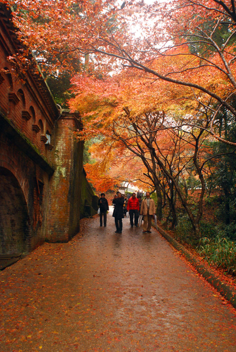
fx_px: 294
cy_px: 176
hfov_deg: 43.7
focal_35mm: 30
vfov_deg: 61.9
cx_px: 118
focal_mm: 20
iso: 400
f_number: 4.5
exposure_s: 1/80
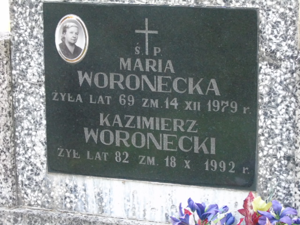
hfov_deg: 15.9
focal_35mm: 124
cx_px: 150
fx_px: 1075
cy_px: 112
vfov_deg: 12.0
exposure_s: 1/80
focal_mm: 22
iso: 800
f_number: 4.6
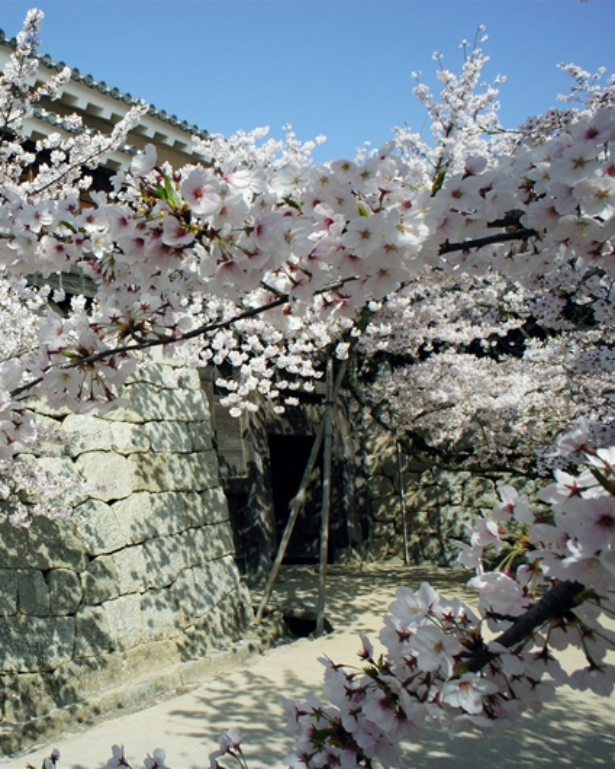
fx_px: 774
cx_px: 44
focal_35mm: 34
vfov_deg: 52.8
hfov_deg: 39.7
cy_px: 384
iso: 400
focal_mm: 16
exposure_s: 1/1000
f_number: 8
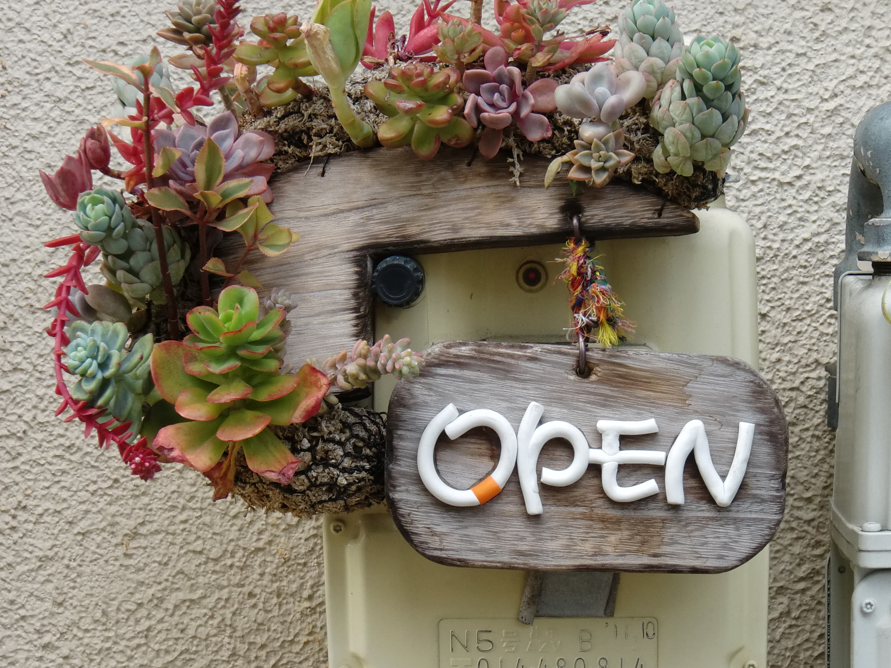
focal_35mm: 97
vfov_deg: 15.2
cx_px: 526
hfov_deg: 20.2
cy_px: 345
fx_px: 2497
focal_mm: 11.5
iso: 64
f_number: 4.6
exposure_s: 1/60
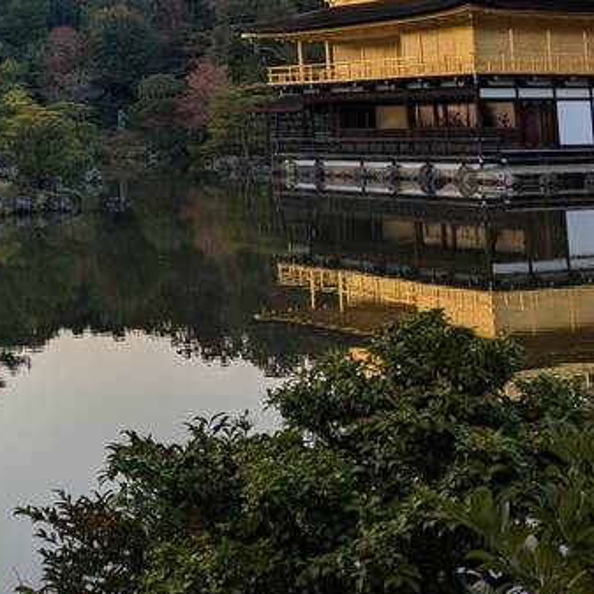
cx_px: -11
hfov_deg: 24.1
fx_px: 1320
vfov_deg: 23.3
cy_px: -113
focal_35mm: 68
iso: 32
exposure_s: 1/477
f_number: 1.73
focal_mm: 4.38
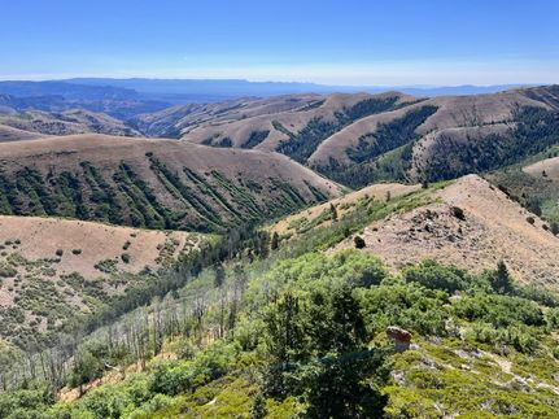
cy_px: 210
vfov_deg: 53.0
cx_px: 280
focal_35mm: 26
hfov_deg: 67.3
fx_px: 420
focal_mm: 5.1
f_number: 1.6
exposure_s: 1/2463
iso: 50
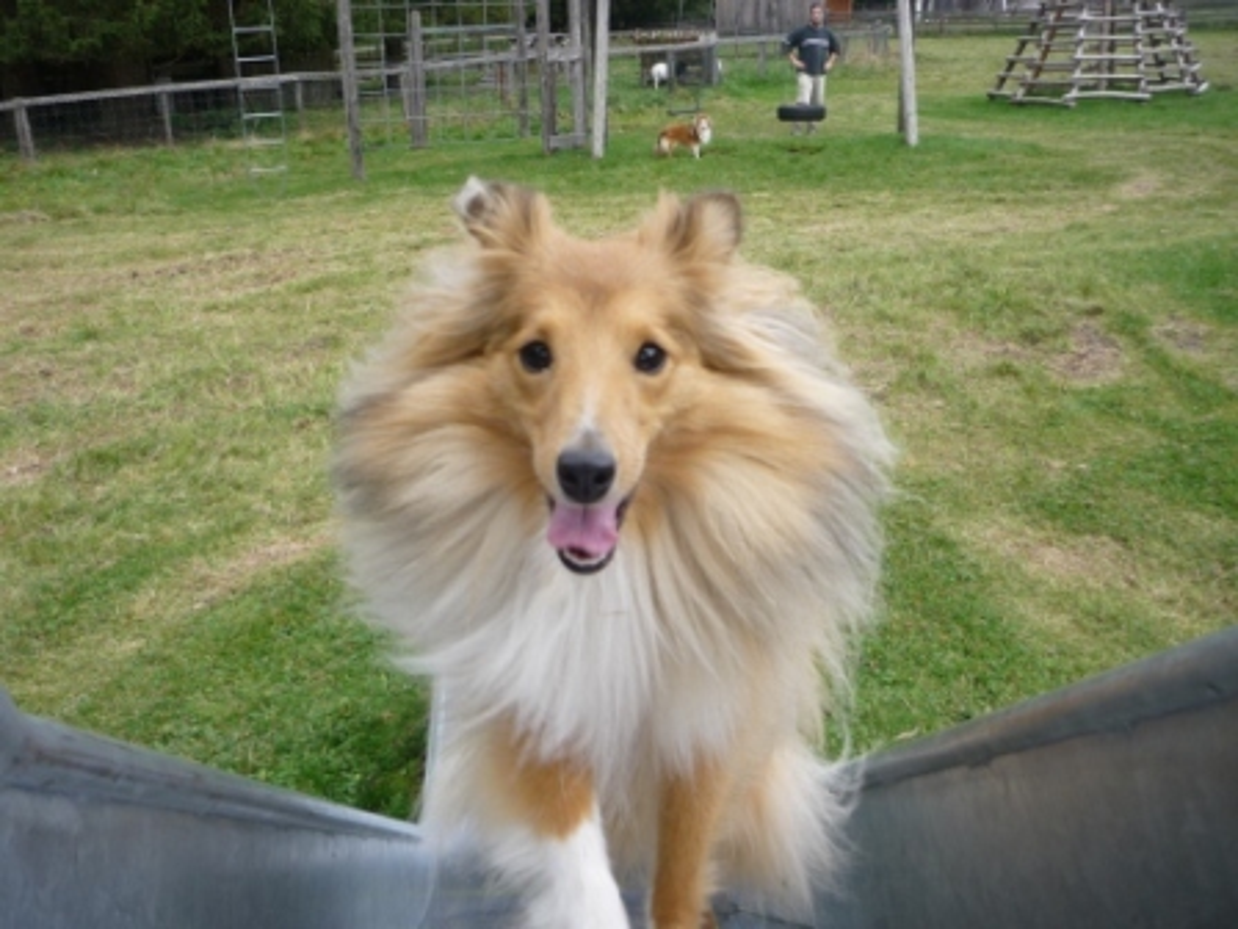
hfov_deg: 55.4
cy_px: 464
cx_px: 619
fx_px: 1180
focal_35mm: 33
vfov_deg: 42.9
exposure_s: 1/320
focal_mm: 5.5
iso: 100
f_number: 2.8
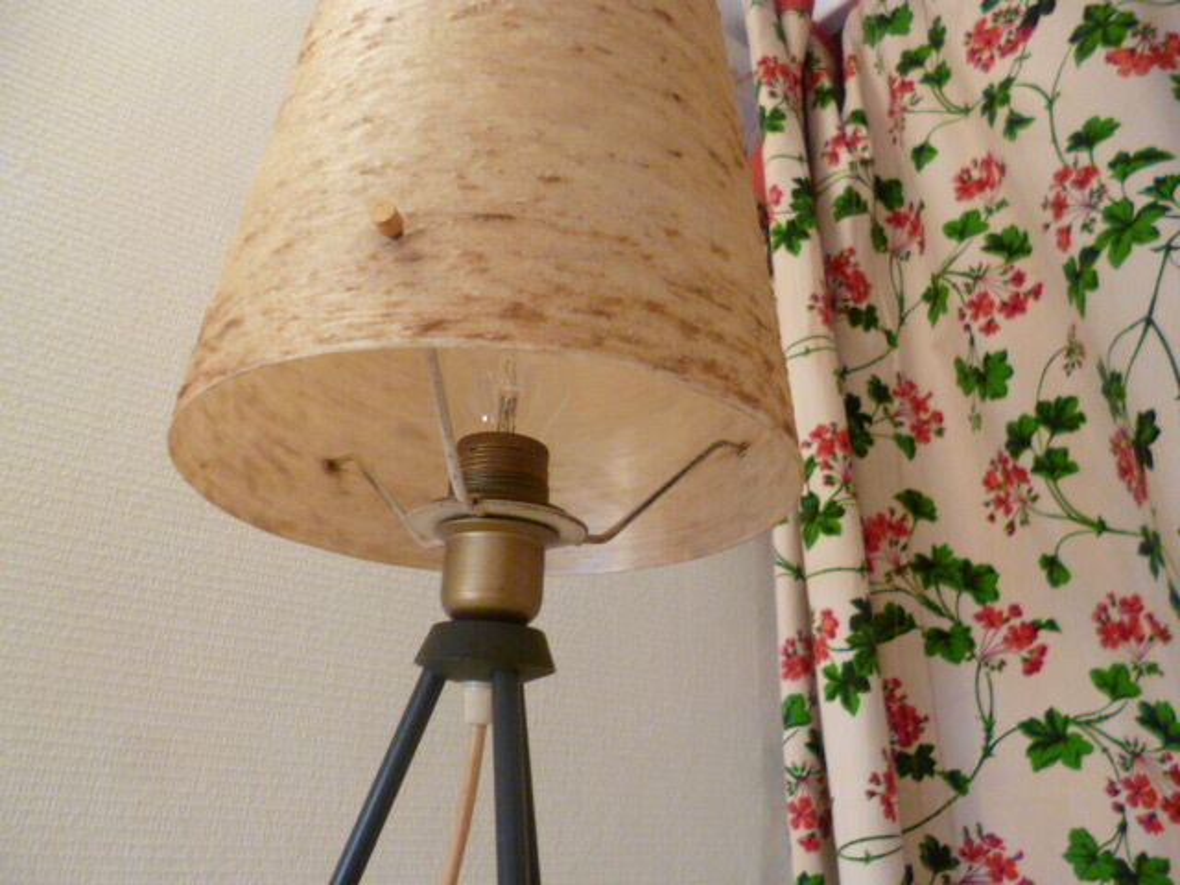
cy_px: 442
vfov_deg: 56.8
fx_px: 818
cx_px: 590
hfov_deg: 71.6
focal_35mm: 24
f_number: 2.5
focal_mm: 4.3
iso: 400
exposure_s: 1/13
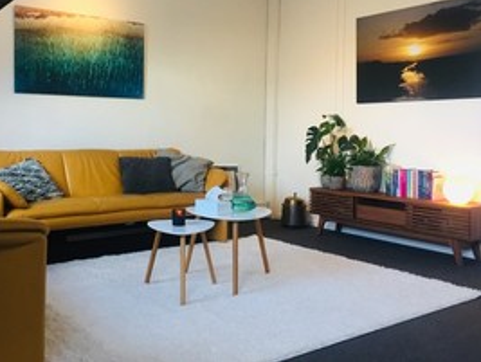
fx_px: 529
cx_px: 193
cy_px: 131
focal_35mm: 38
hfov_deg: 48.6
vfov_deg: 37.5
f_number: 2.2
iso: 80
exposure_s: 1/30
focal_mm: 4.15
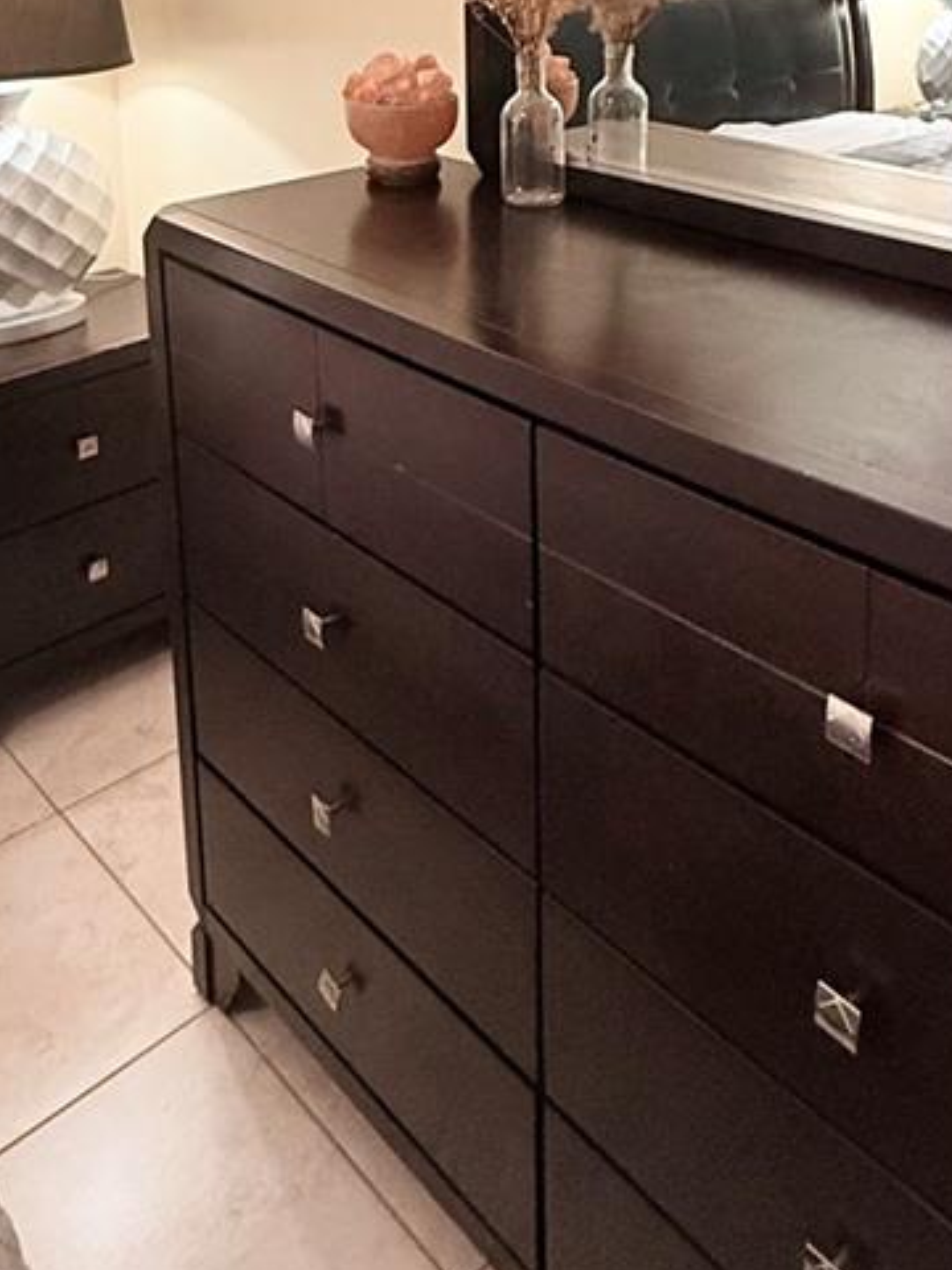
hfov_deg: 40.5
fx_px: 1283
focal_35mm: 35
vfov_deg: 47.2
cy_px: 122
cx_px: 569
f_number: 2.2
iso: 400
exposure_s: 1/60
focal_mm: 2.22
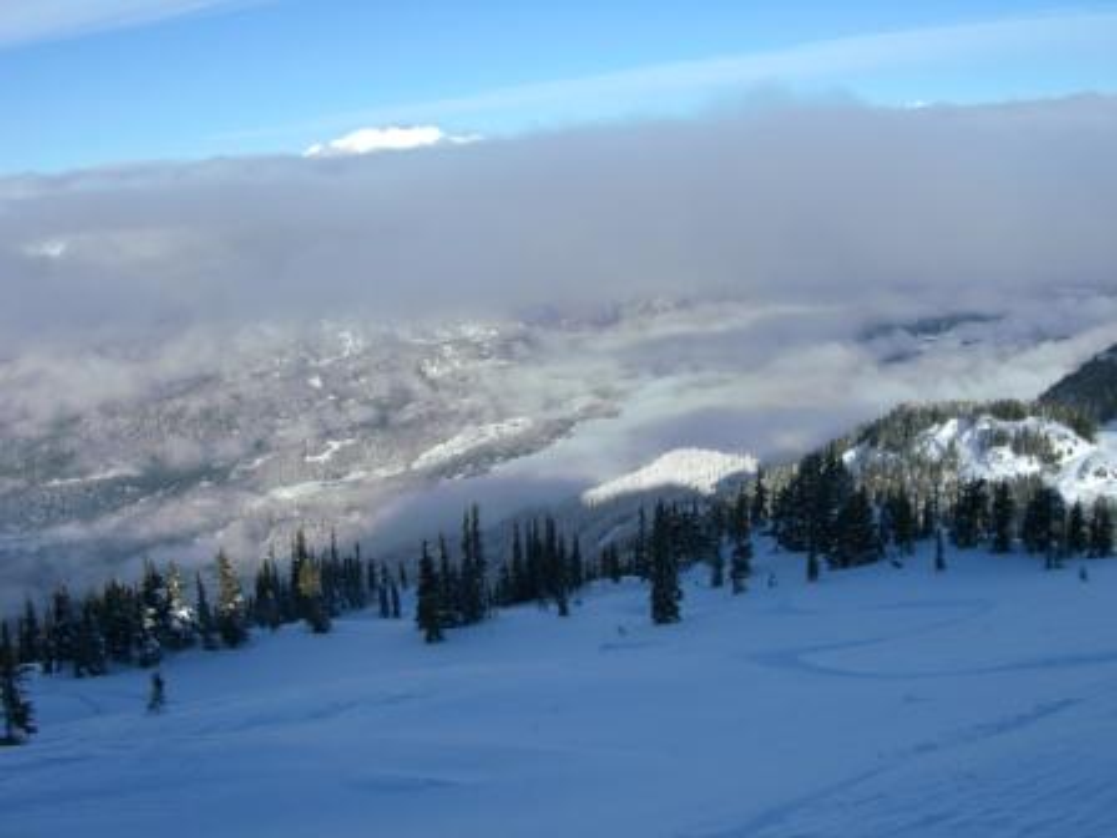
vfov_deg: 37.7
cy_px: 419
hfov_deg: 49.0
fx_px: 1226
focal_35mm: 38
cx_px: 558
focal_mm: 7.9
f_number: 8
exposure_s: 1/250
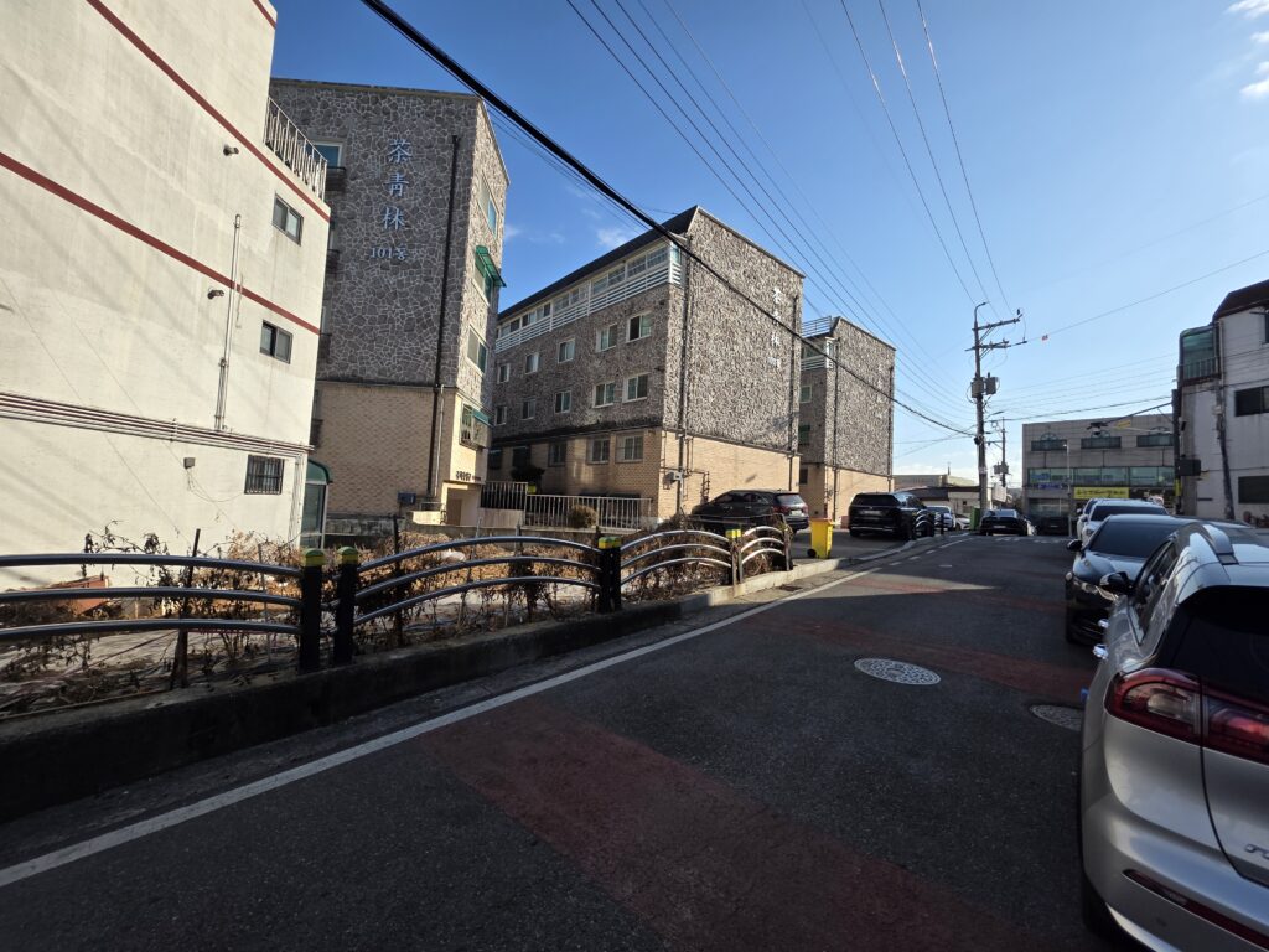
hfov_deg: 106.2
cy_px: 476
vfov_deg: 89.9
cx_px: 634
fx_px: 477
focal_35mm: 13
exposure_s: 1/1834
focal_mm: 2.2
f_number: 1.9
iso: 40
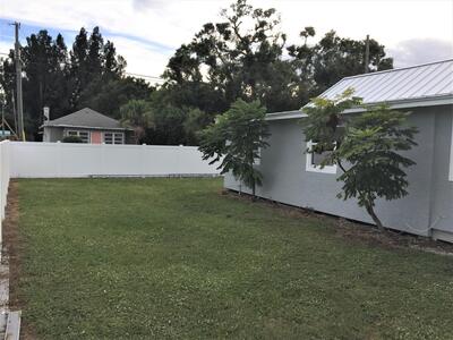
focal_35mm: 29
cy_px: 170
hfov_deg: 61.7
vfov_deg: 48.2
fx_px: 380
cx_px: 226
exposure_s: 1/670
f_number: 2.2
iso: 32
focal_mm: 4.15
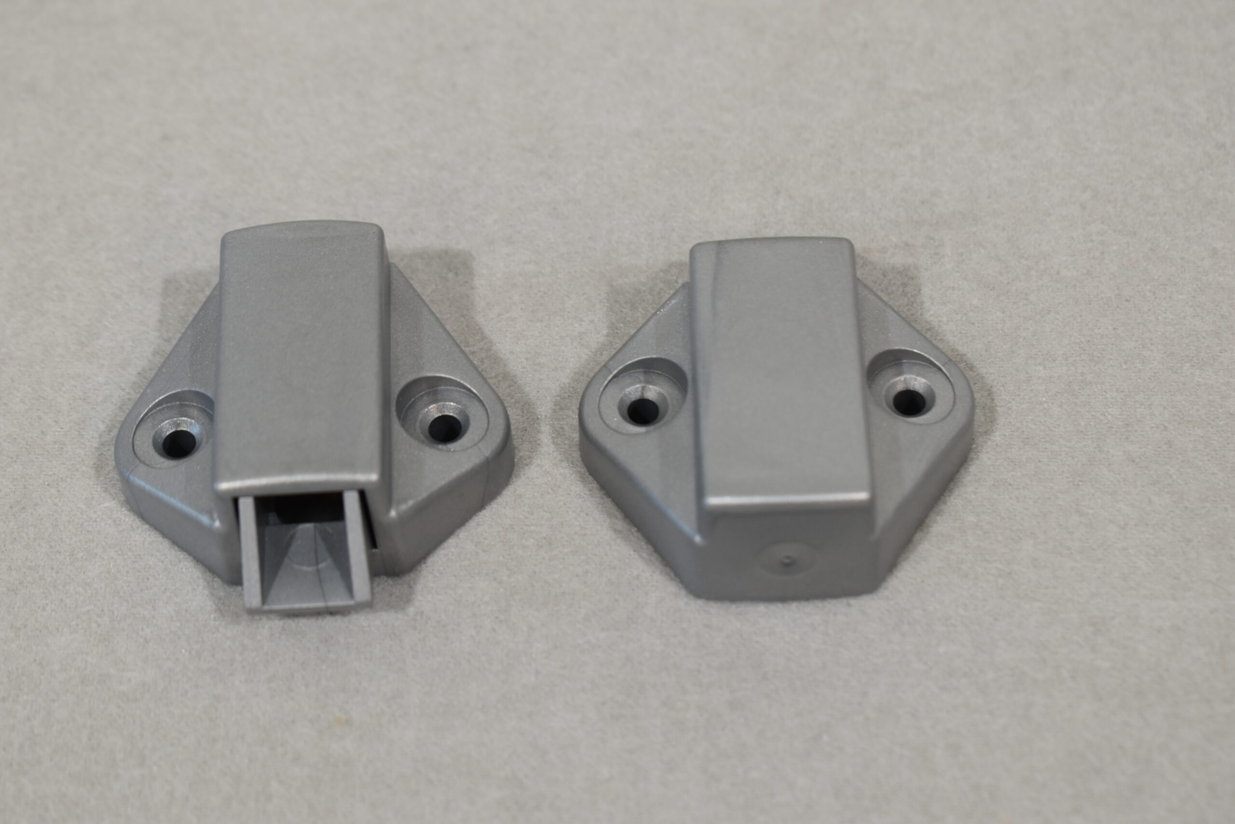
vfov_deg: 16.6
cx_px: 618
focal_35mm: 82
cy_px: 412
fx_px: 2830
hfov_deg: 24.6
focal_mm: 55
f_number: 6.3
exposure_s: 1/60
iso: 400
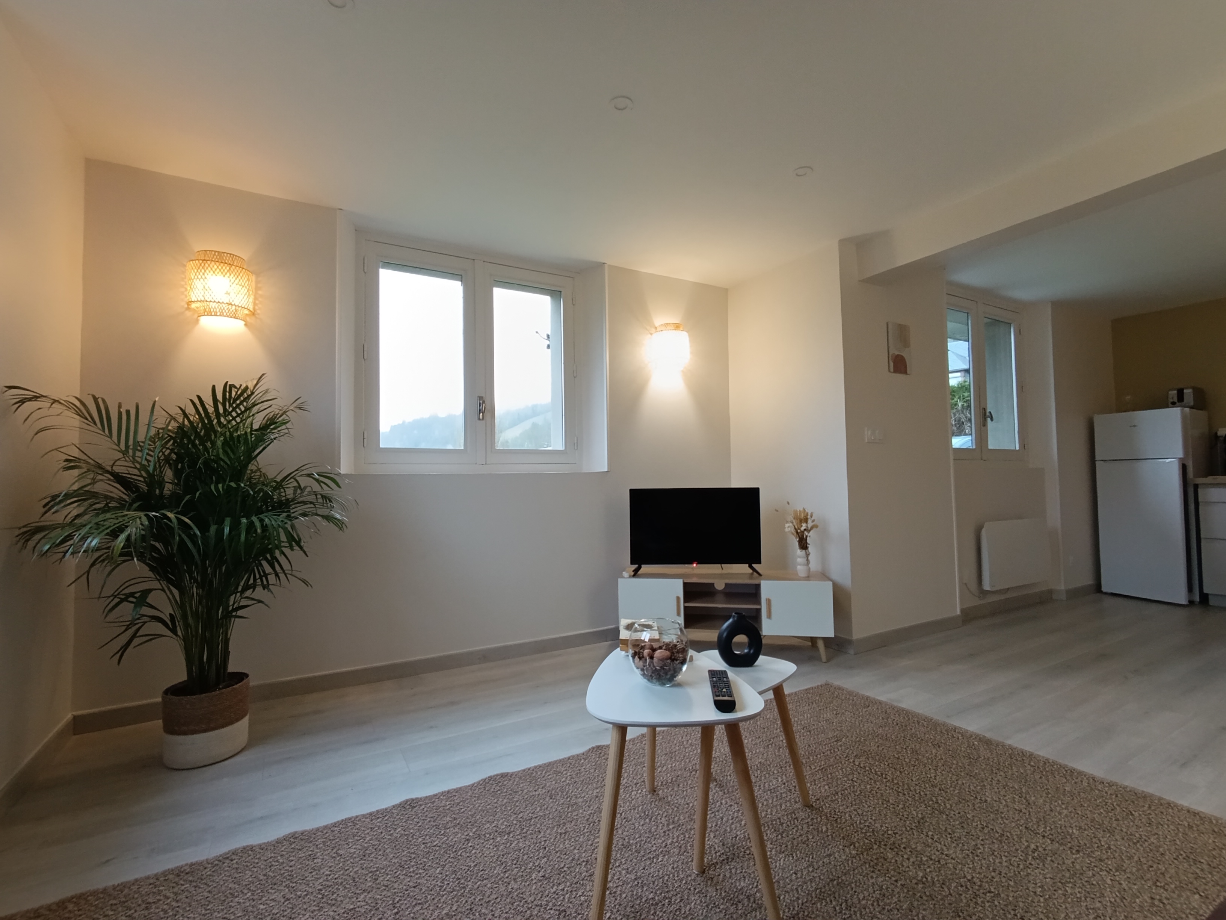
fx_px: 567
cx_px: 613
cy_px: 460
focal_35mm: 16
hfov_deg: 94.5
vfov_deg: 78.1
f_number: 2.2
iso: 200
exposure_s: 1/50
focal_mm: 1.65
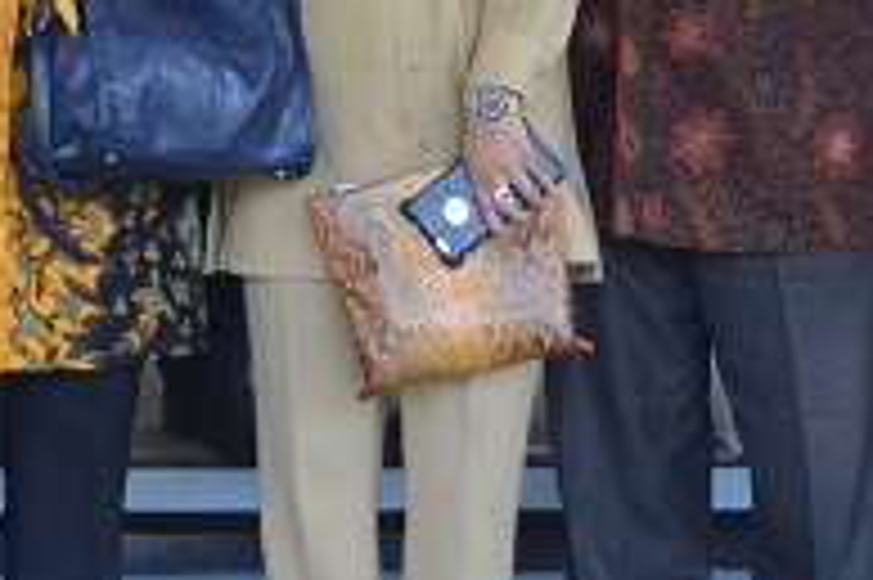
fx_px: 3884
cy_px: -202
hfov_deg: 12.5
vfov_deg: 8.4
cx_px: -184
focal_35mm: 160
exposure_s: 1/80
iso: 400
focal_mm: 23
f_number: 4.5
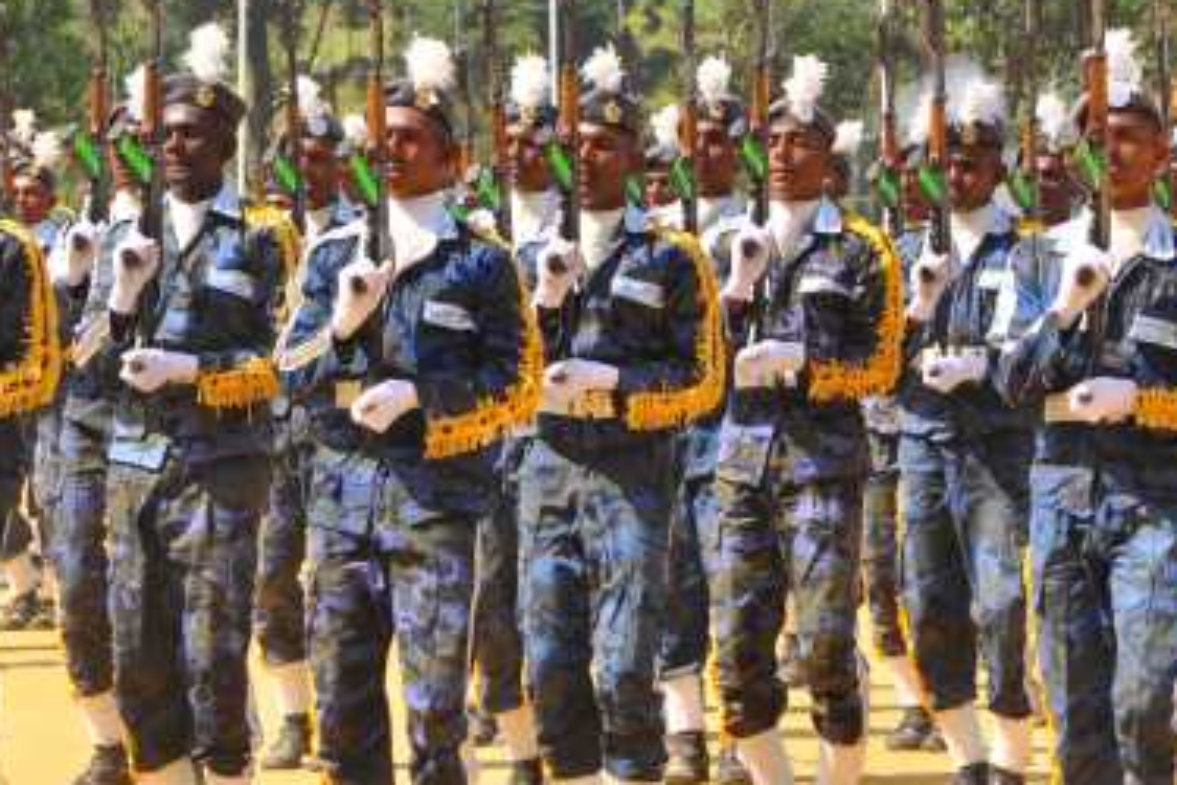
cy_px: 179
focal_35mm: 252
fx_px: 8232
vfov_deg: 5.5
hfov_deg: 8.2
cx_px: 455
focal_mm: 105
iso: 200
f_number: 13
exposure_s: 1/160
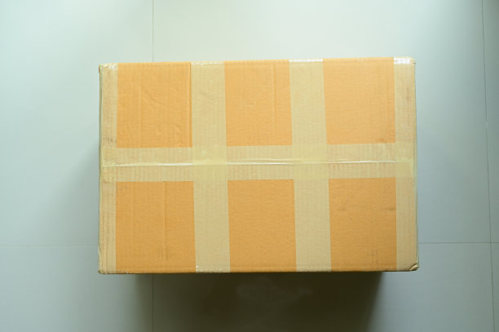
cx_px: 250
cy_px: 166
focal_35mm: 41
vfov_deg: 32.6
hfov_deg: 47.4
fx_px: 568
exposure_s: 1/100
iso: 800
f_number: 5.6
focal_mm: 41
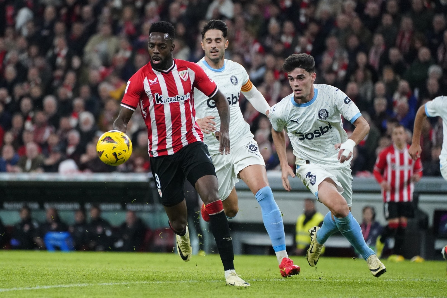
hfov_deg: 5.2
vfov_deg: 3.4
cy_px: 149
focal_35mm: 400
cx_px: 224
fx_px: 4965
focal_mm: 400
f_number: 5.6
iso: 8000
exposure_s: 1/1000
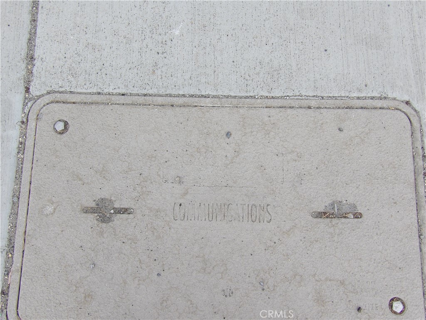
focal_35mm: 39
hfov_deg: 47.9
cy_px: 160
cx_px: 213
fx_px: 480
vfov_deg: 36.8
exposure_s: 1/520
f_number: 3.7
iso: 100
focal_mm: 7
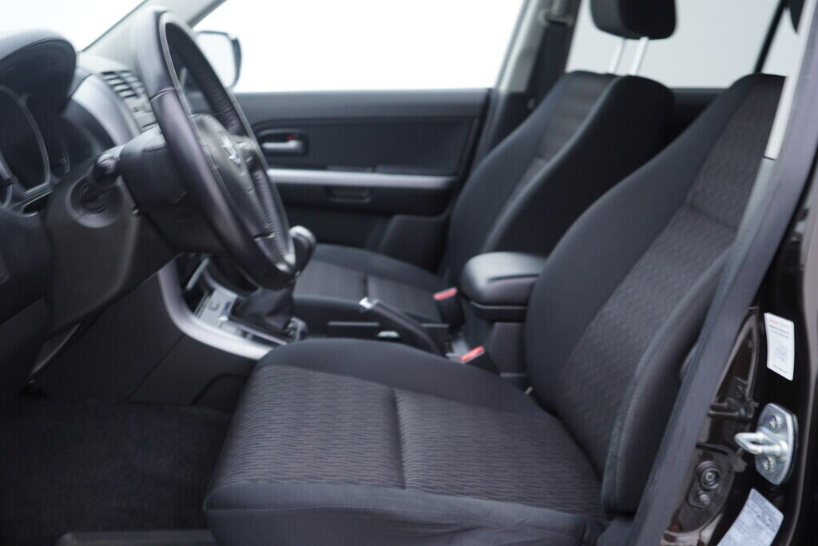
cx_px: 409
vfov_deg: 36.9
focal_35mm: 36
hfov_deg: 53.1
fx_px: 818
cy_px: 273
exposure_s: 1/40
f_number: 2.8
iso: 200
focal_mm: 24
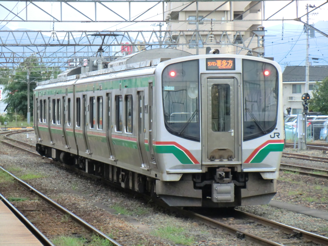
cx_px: 164
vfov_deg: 8.8
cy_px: 123
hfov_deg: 11.8
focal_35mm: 168
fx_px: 1592
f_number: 4.8
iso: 400
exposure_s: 1/125
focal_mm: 30.1
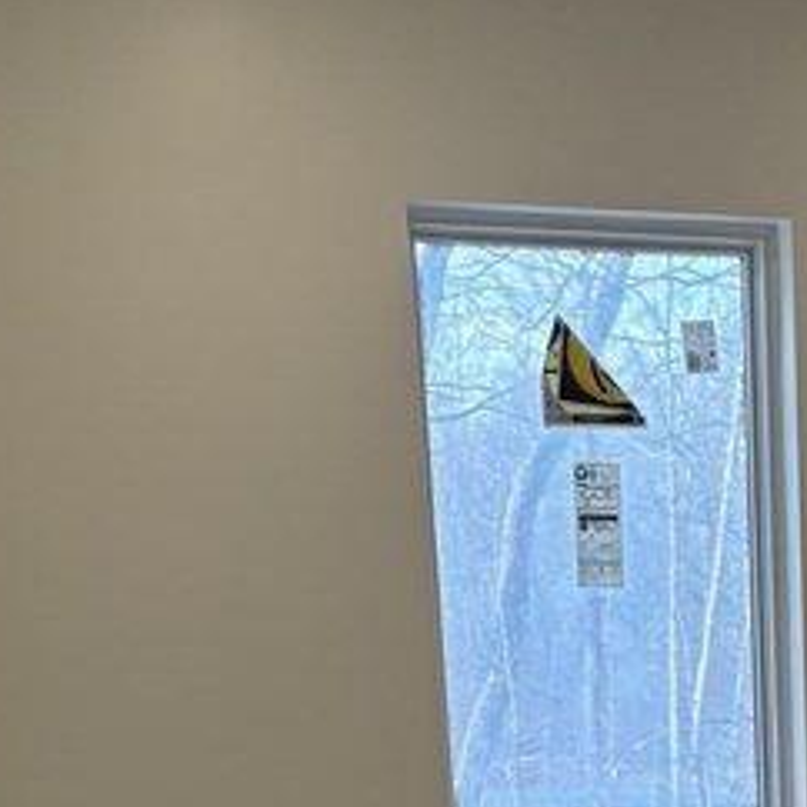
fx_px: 1925
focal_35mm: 73
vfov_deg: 21.4
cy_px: 1047
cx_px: 807
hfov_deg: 22.7
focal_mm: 5.96
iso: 100
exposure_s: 1/250
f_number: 1.6
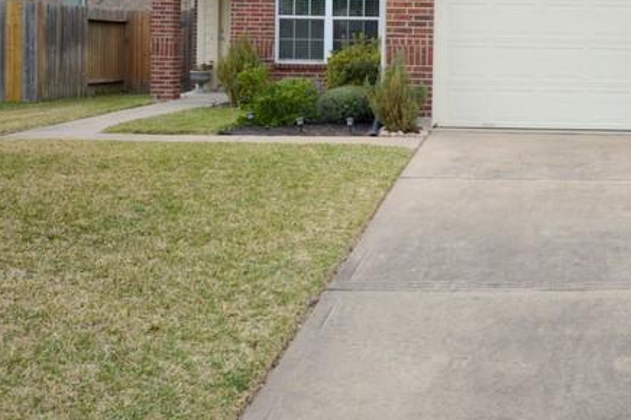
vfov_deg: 24.1
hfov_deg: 35.3
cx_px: 491
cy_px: 64
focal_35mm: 55
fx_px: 963
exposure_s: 1/125
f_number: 5.6
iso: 100
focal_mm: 20
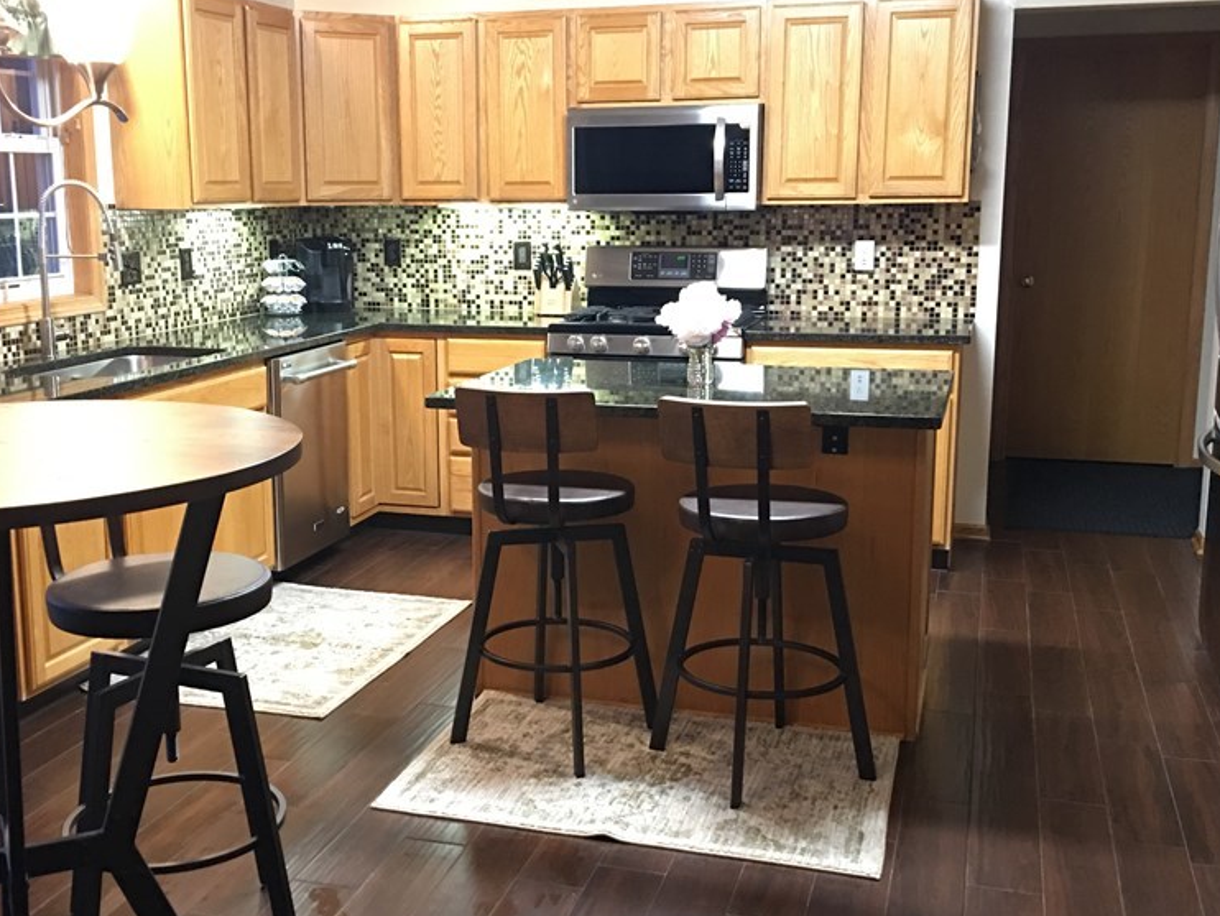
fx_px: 1410
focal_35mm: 40
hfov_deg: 46.7
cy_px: 459
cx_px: 534
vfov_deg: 36.0
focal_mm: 4.15
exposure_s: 1/4
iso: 64
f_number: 2.2
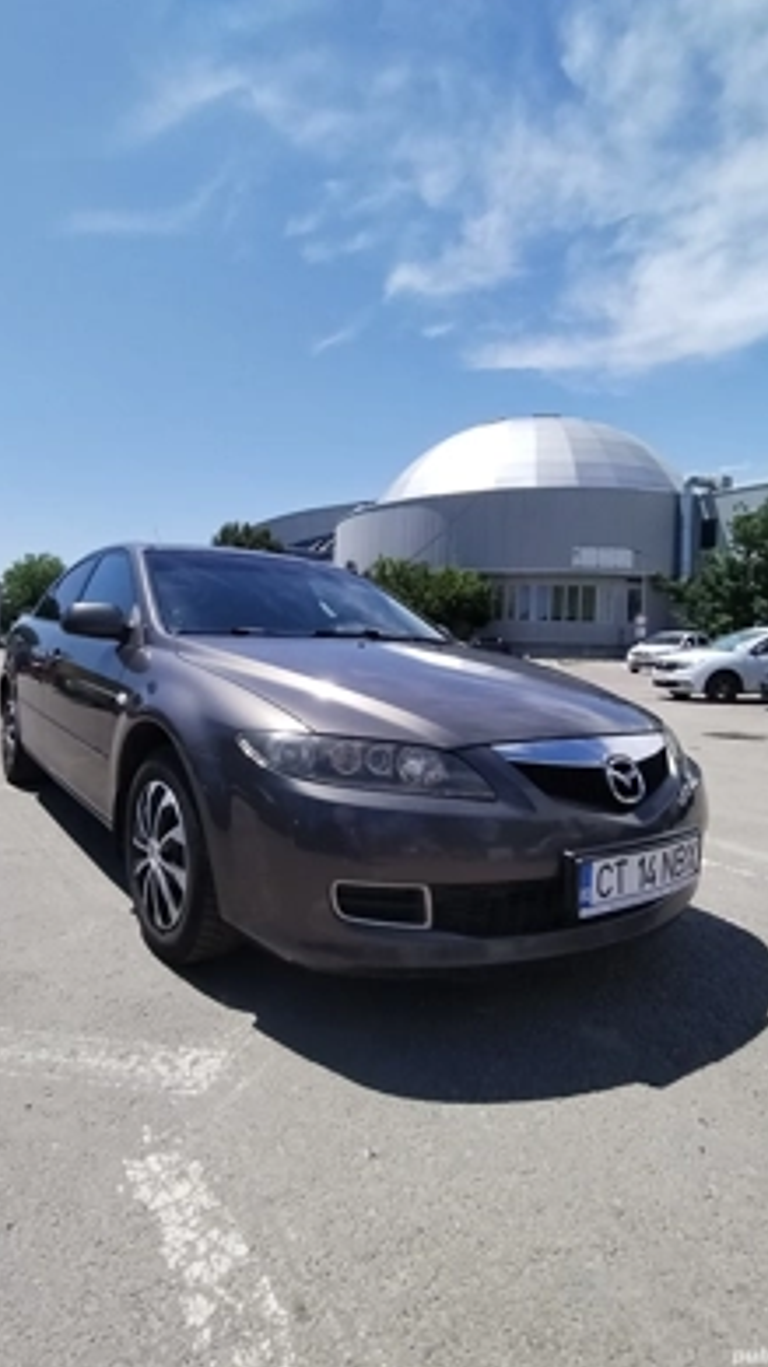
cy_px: 669
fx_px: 689
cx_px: 319
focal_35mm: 19
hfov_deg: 58.0
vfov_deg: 89.6
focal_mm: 1.42
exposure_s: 1/3826
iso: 100
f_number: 2.2
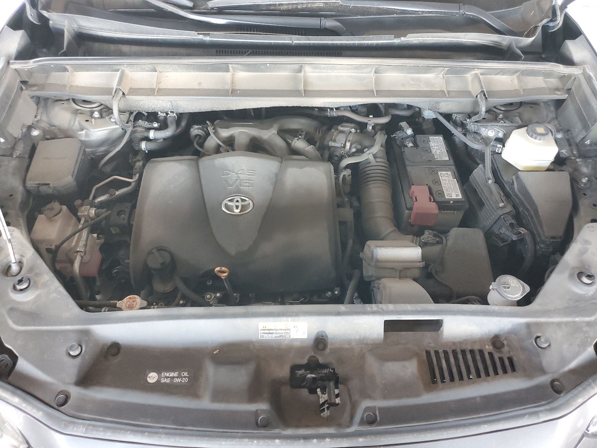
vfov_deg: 53.1
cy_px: 224
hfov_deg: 67.3
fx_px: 448
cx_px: 298
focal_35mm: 26
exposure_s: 1/40
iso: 320
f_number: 1.5
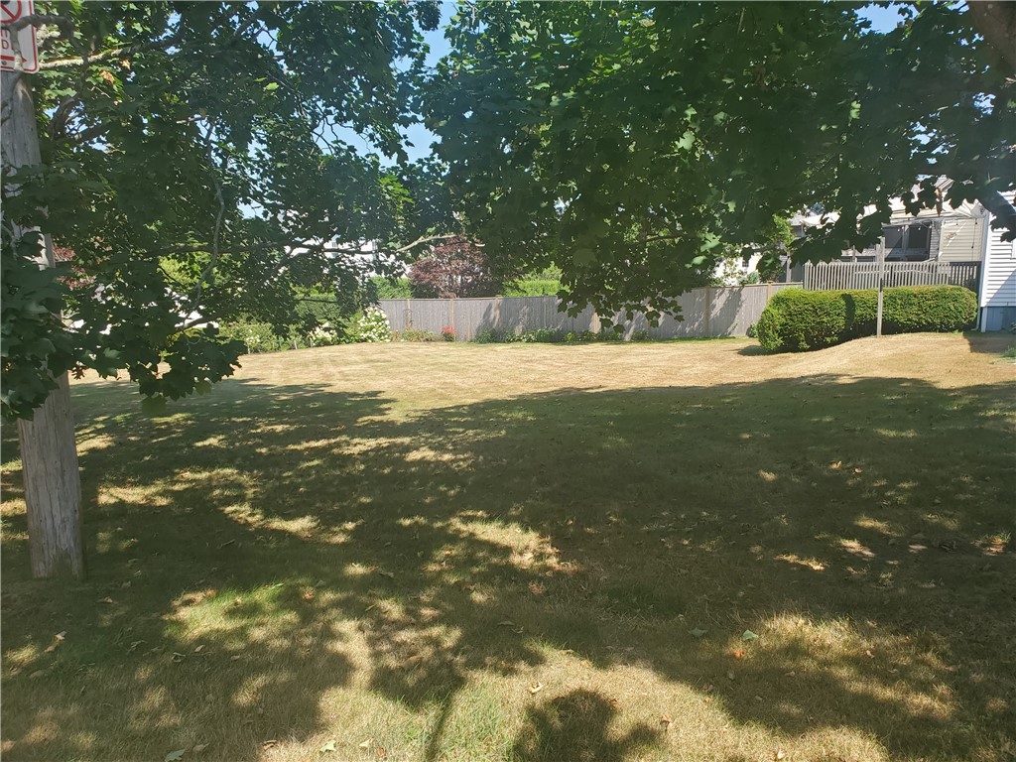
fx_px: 763
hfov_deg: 67.3
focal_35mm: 26
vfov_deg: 53.1
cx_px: 508
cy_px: 381
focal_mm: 4.3
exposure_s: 1/483
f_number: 2.4
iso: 50
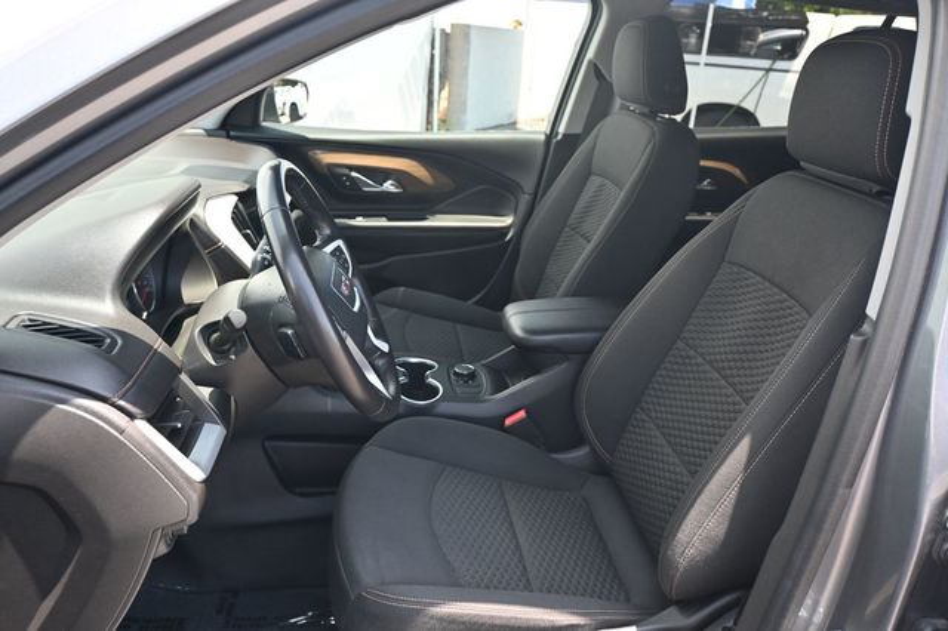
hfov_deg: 63.2
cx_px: 474
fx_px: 770
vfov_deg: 44.6
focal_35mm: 29
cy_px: 316
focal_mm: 19.5
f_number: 3.8
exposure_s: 1/200
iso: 400
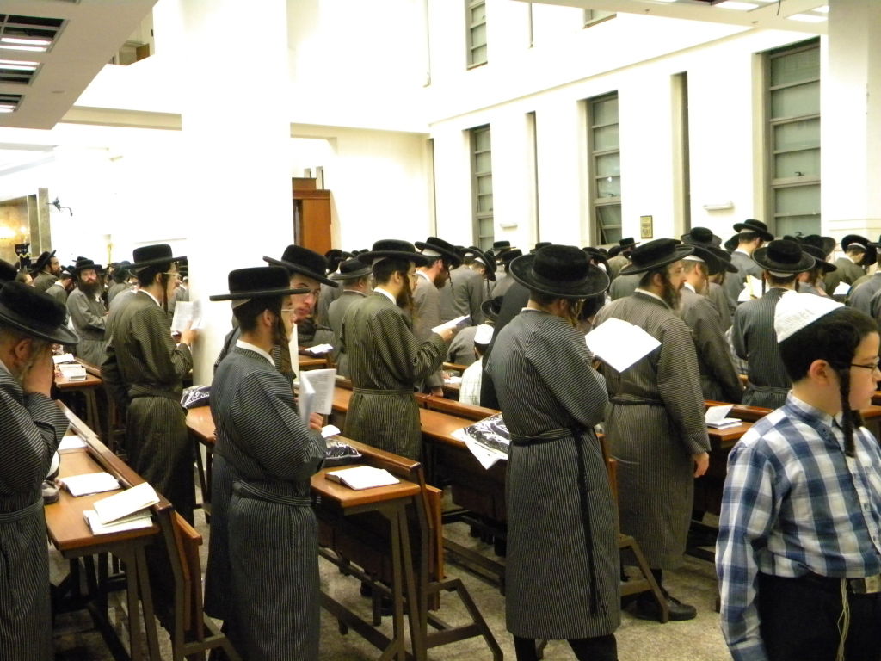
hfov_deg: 51.4
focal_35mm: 36
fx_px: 916
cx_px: 440
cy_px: 330
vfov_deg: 39.7
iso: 800
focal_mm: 6.4
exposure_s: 1/67.8
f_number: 3.7
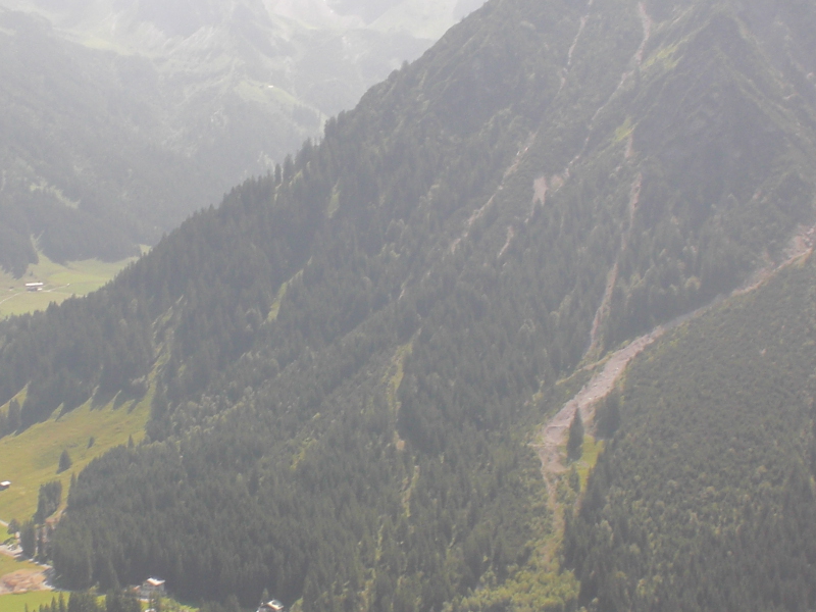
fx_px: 1792
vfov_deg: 19.2
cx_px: 188
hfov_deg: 25.3
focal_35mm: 76
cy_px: 463
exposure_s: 1/250
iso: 64
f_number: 5.6
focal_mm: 6.3
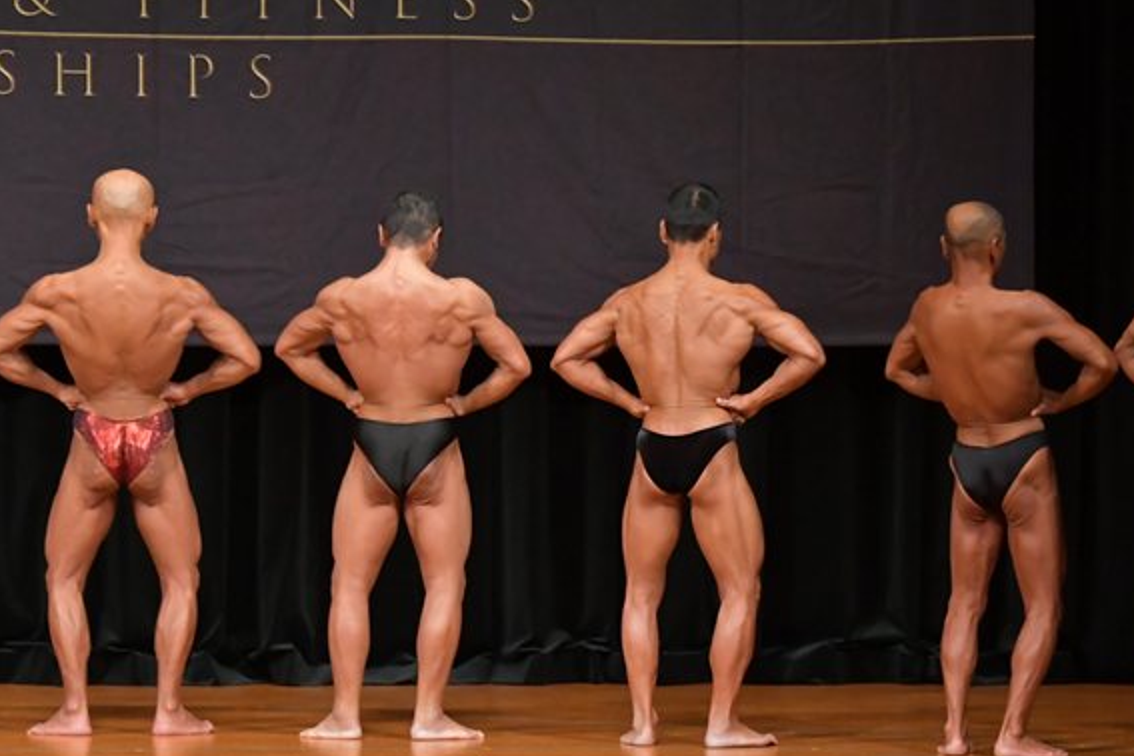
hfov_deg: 8.2
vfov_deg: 5.5
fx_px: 7874
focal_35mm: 250
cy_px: 468
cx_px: 755
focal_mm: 122
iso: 5000
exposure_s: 1/400
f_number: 5.6
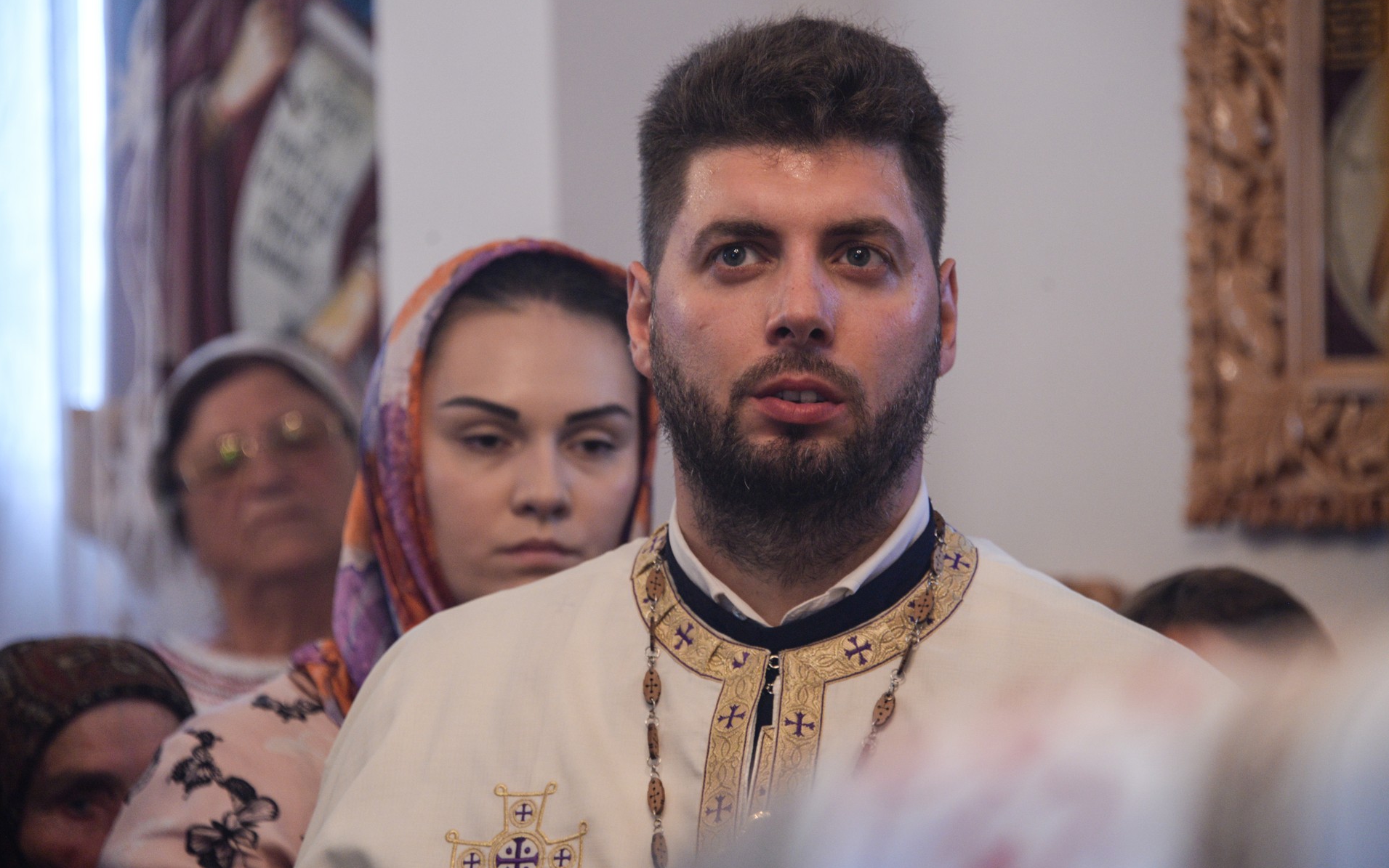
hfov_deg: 10.8
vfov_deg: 6.8
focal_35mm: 194
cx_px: 694
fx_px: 7345
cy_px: 439
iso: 1600
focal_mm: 190
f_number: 5.6
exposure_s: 1/100
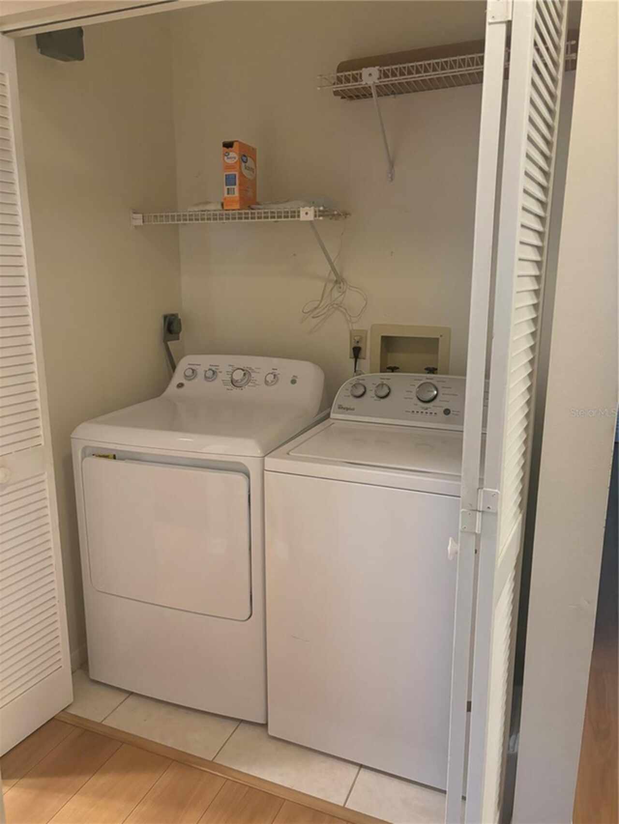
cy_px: 412
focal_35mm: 26
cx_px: 310
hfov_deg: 53.1
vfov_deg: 67.3
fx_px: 620
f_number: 1.6
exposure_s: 1/60
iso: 400
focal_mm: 5.96
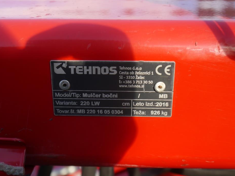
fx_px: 394
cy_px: 97
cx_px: 117
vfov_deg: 25.2
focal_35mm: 58
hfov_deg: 33.2
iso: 160
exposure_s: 1/160
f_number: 5.6
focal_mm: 26
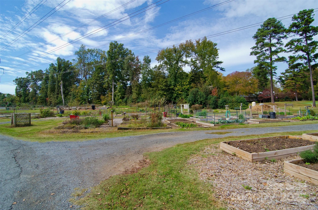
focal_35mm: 16
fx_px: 145
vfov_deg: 71.8
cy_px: 105
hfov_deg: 95.1
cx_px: 159
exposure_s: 1/1600
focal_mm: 11
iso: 1000
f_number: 6.3
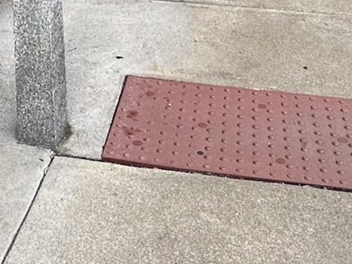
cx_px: 59
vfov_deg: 13.8
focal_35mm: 73
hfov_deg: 26.1
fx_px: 743
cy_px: -380
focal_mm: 2.22
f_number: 2.2
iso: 40
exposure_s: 1/556
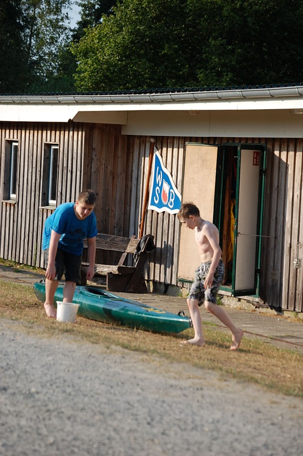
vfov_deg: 13.7
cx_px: 152
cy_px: 228
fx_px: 1899
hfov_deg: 9.1
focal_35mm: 150
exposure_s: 1/500
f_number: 5.6
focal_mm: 100
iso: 200
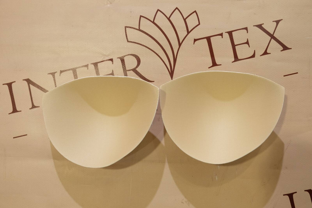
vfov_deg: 36.9
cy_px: 104
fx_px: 312
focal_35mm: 36
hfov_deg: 53.1
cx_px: 156
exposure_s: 1/150
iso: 200
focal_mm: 24.3
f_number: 4.5
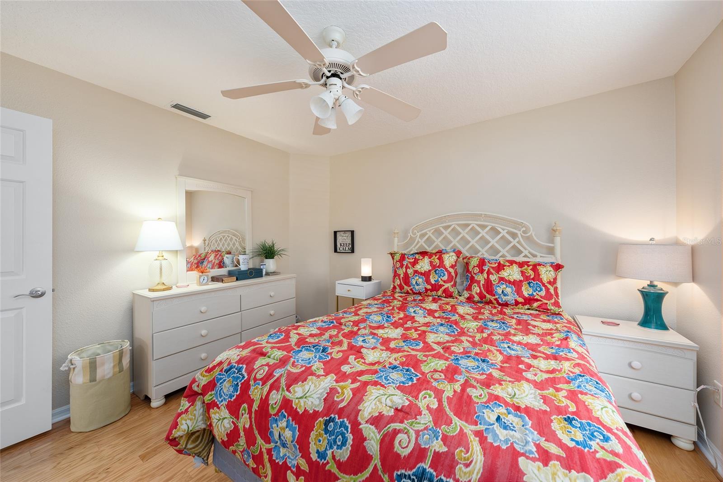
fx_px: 261
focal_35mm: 13
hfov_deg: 108.3
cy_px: 241
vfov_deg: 85.4
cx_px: 362
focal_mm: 13
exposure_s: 1/2.5
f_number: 7.1
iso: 100
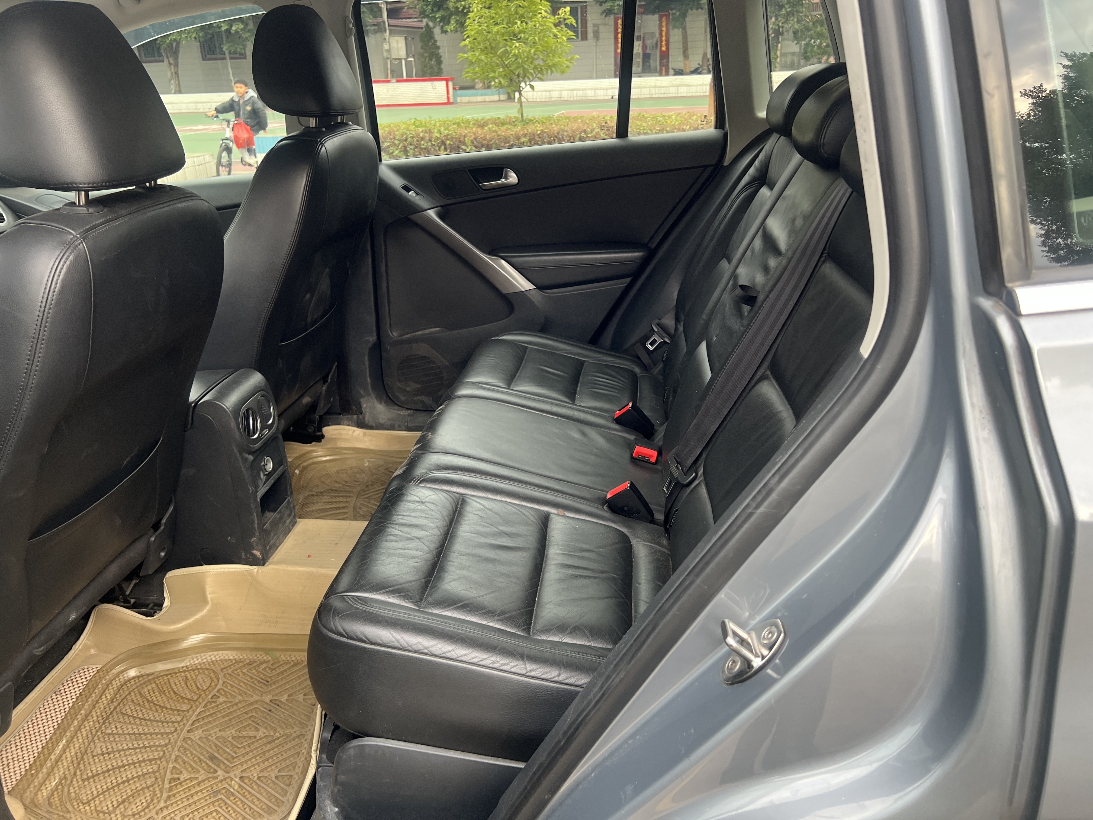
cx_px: 546
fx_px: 821
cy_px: 410
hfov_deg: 67.3
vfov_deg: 53.1
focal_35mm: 26
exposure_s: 1/121
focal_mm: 5.7
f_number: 1.5
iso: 100
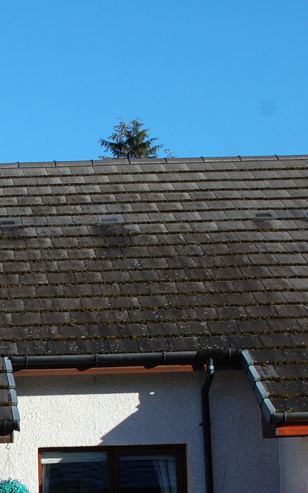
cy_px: 438
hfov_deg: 10.8
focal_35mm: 116
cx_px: -177
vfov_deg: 17.7
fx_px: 1558
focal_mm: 28
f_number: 9
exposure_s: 1/320
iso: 200
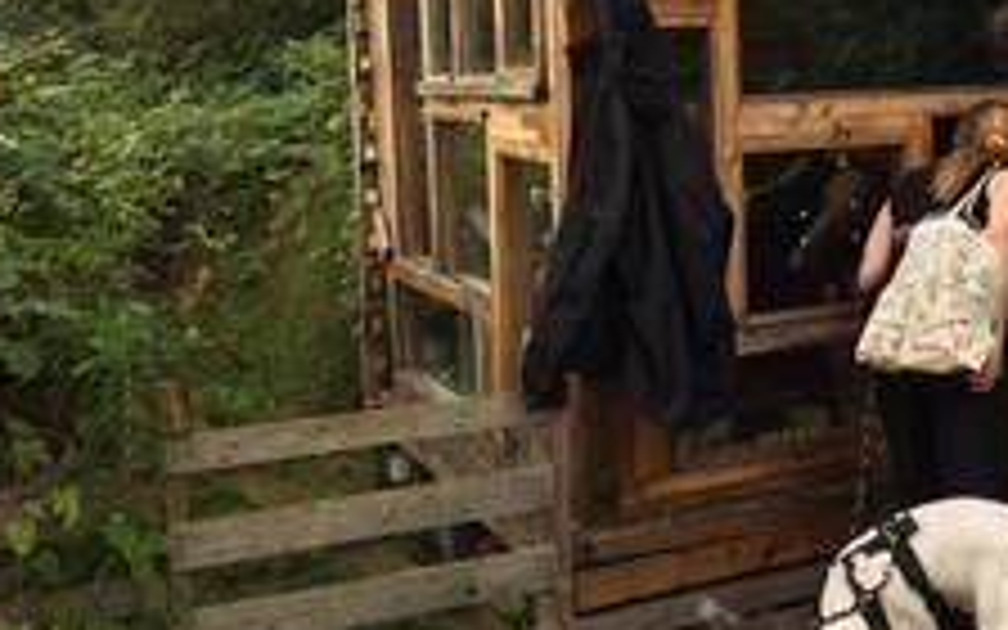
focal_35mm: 55
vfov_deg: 22.9
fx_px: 1511
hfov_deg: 35.9
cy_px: 58
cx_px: 778
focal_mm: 4.15
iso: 32
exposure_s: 1/507
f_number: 2.2
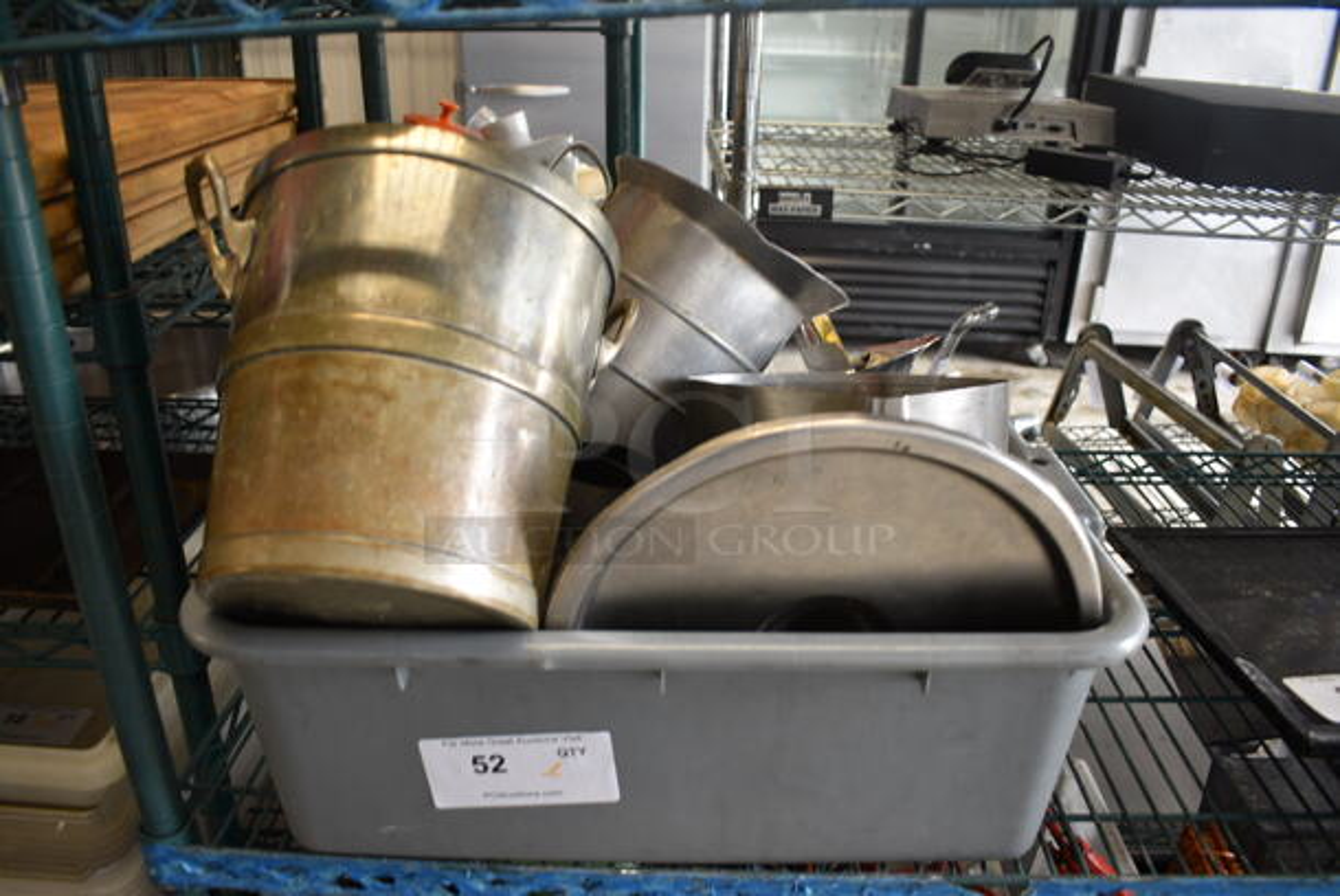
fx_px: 1006
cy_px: 448
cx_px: 670
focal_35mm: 27
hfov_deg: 67.3
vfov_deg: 48.0
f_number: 4.5
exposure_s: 1/40
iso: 400
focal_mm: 18
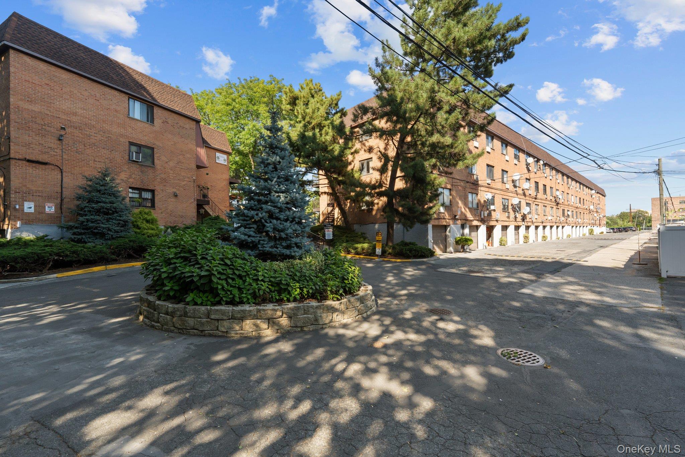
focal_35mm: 14
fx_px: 266
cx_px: 342
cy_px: 228
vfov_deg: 81.2
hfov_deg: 104.3
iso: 800
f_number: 9
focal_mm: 14
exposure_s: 1/320
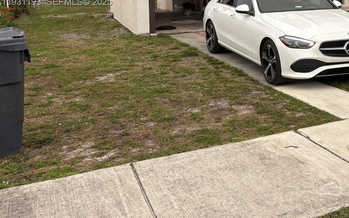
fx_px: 456
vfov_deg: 25.6
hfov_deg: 39.5
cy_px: 3
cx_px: 298
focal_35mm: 48
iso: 40
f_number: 1.6
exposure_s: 1/232
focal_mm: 5.96
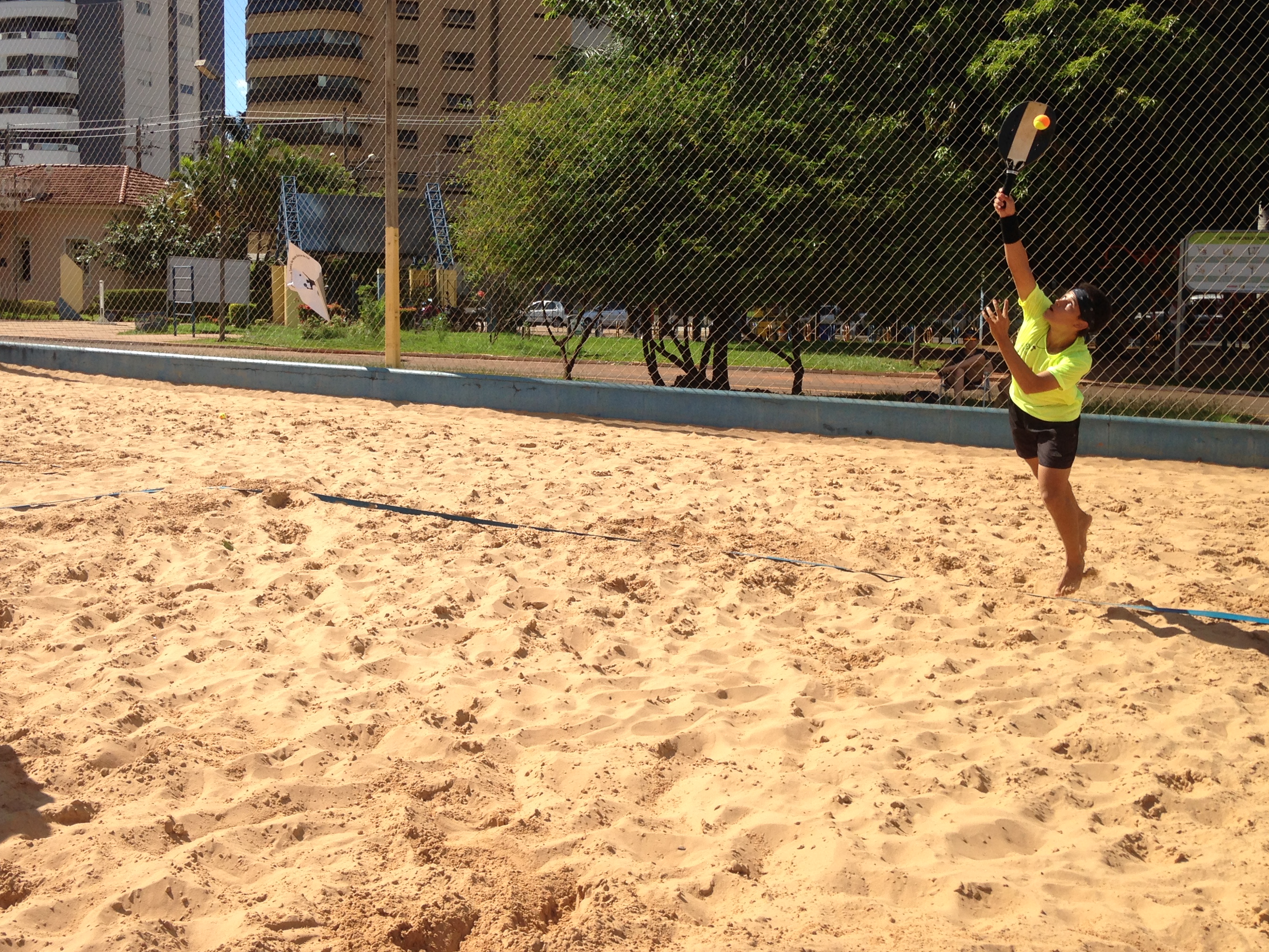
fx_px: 1466
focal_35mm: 40
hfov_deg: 46.5
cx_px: 503
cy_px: 395
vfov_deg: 35.9
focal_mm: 4.12
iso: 50
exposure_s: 1/1391
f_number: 2.4
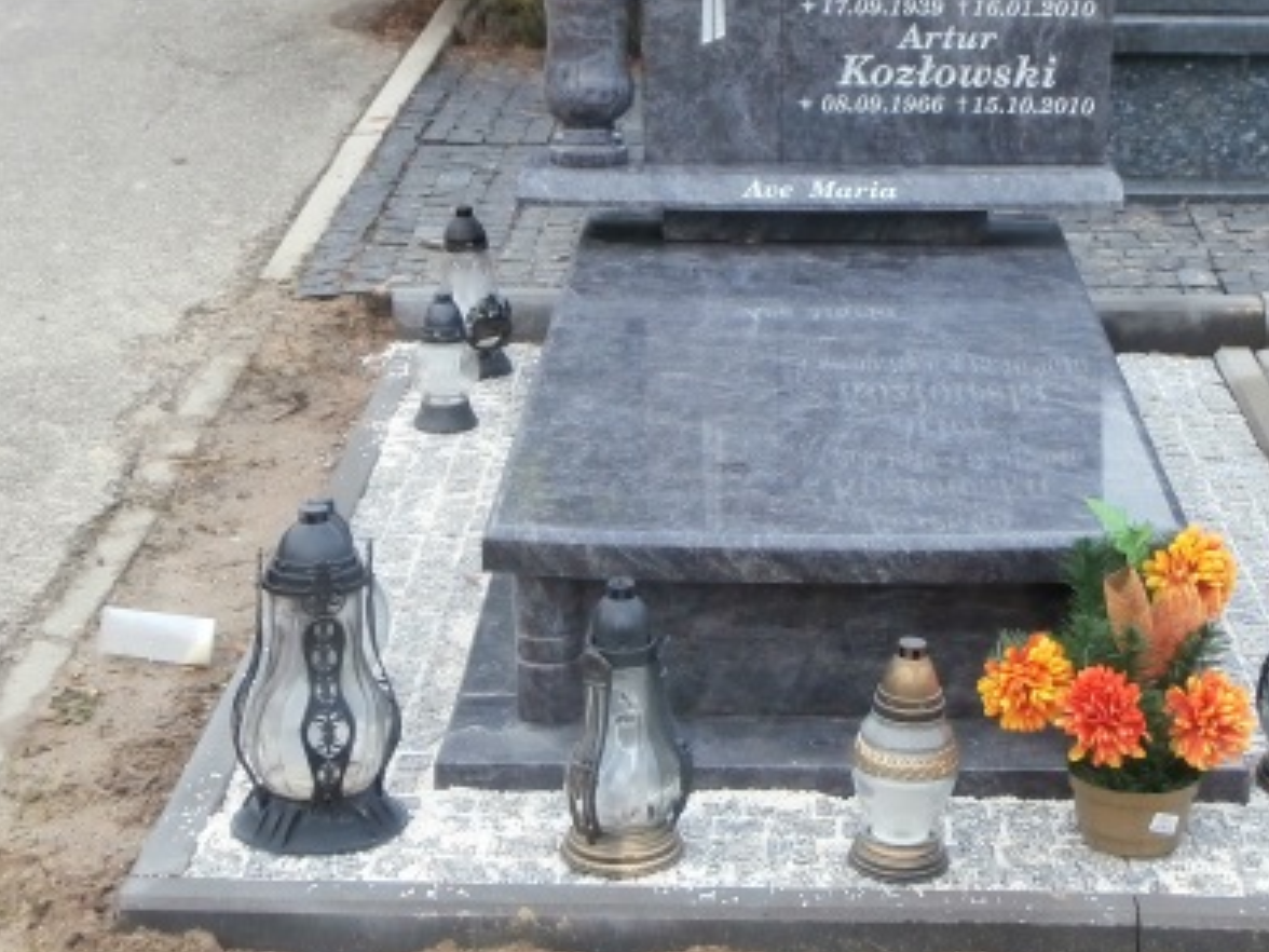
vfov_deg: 23.6
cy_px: 322
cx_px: 816
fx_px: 2273
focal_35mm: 62
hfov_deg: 31.0
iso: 100
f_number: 3.9
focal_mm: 6.67
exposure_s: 1/60
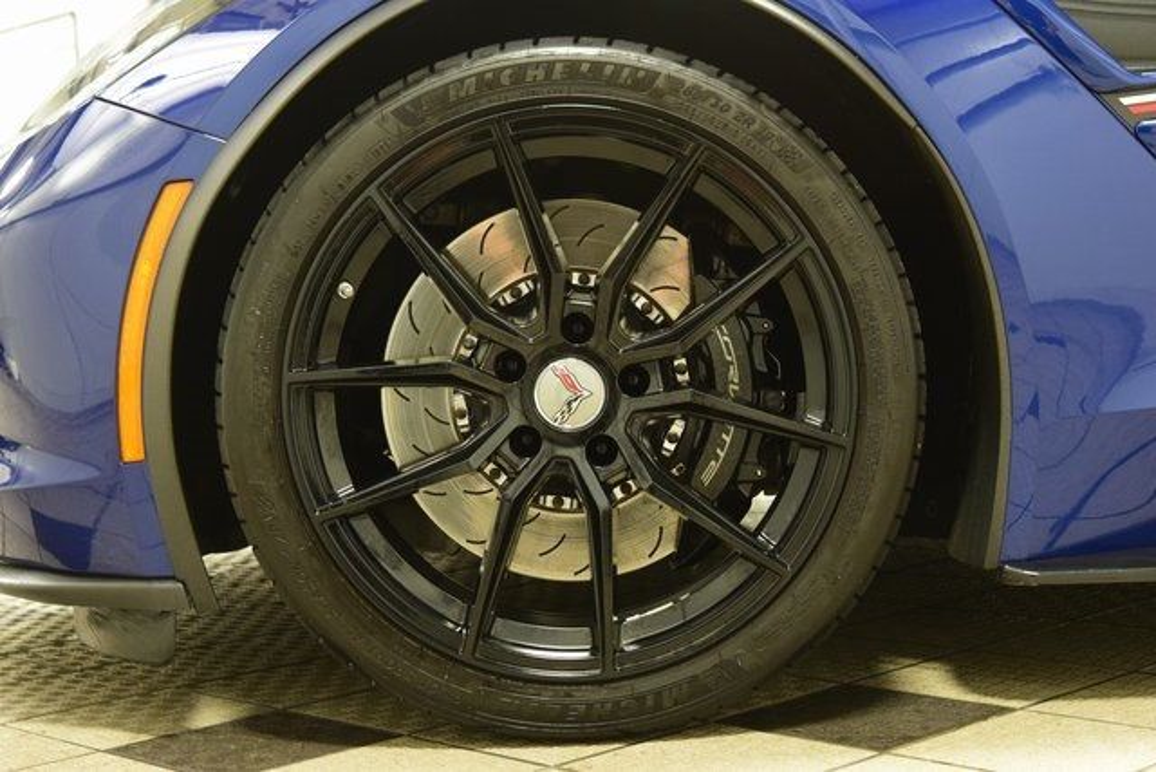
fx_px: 1927
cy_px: 386
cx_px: 578
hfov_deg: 33.4
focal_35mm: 60
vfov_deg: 22.6
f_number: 5.6
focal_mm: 40
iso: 1600
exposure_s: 1/15
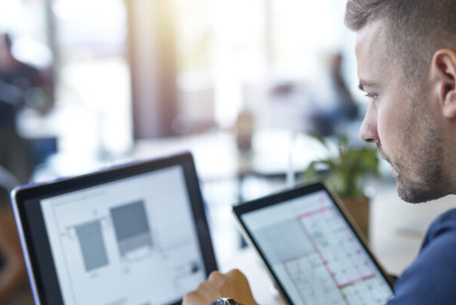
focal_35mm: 64
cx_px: 253
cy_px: 192
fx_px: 811
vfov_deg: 21.2
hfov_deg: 31.4
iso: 320
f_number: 2
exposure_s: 1/200
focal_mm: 50
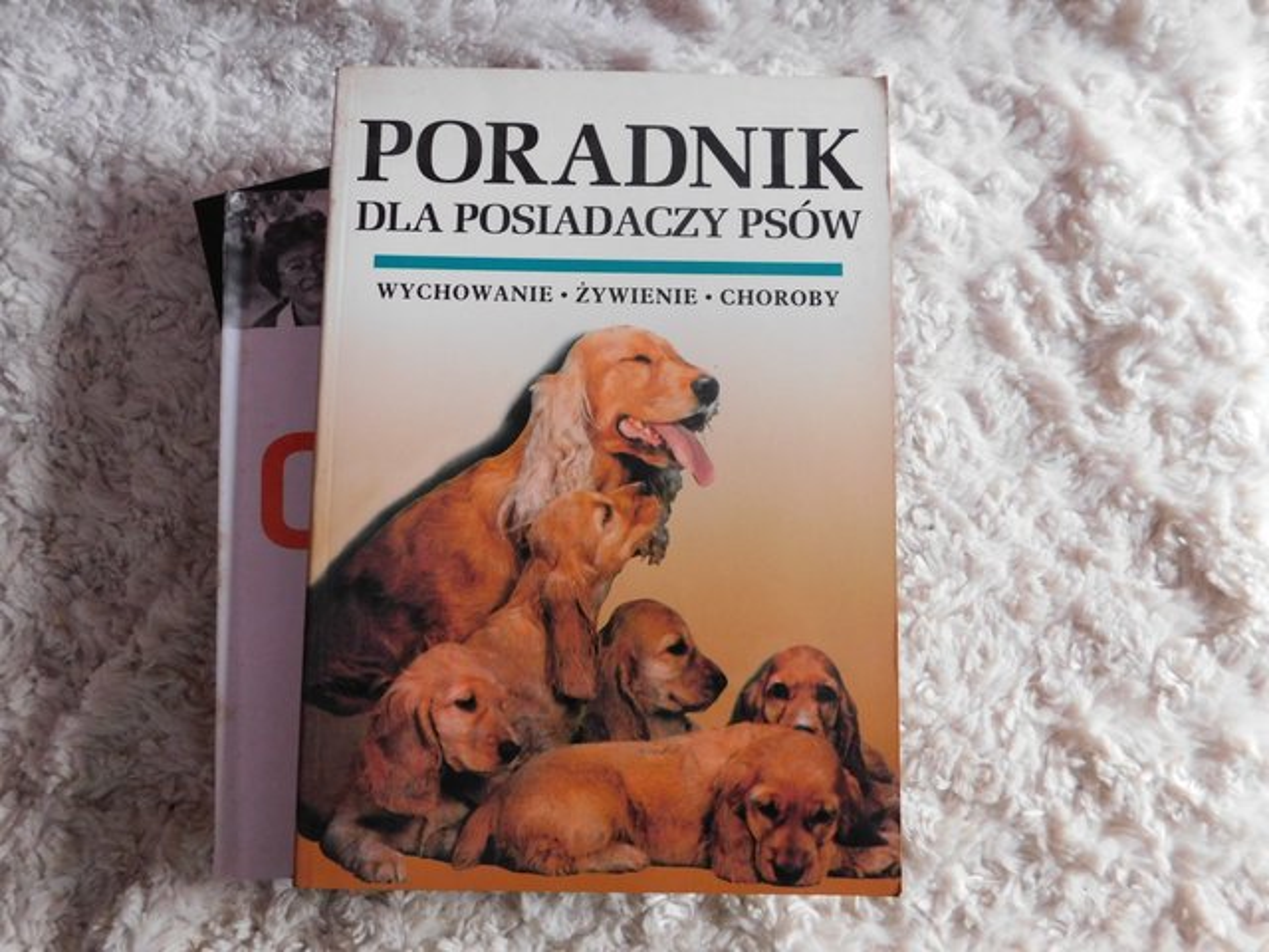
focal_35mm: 24
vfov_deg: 56.8
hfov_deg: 71.6
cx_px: 634
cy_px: 476
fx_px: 880
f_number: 3
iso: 560
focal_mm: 4.1
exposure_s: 1/8
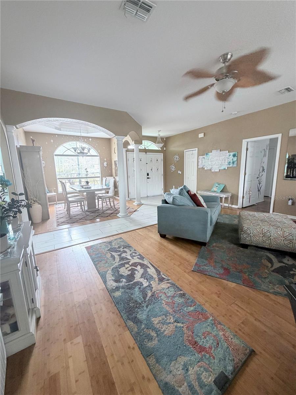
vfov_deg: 102.1
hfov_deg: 85.7
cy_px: 198
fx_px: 160
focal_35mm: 14
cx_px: 148
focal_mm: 2.22
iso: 320
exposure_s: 1/60
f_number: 2.2
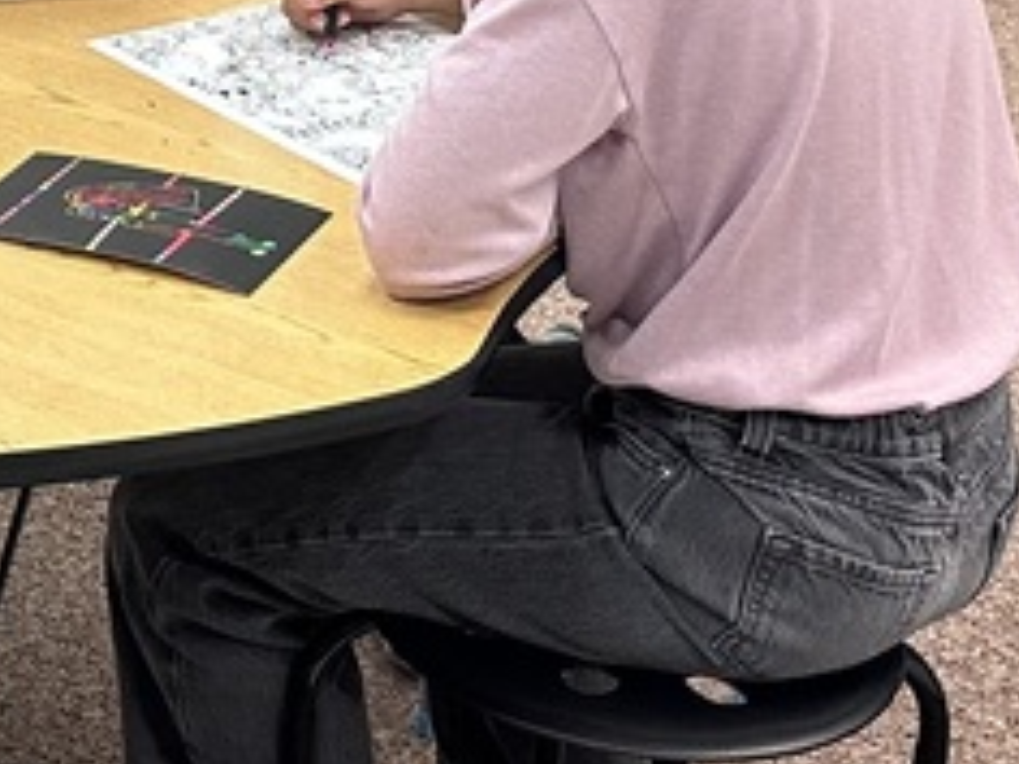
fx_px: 3061
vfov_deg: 14.0
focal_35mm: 104
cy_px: -52
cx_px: -181
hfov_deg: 18.0
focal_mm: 6.86
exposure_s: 1/120
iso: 200
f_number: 1.78
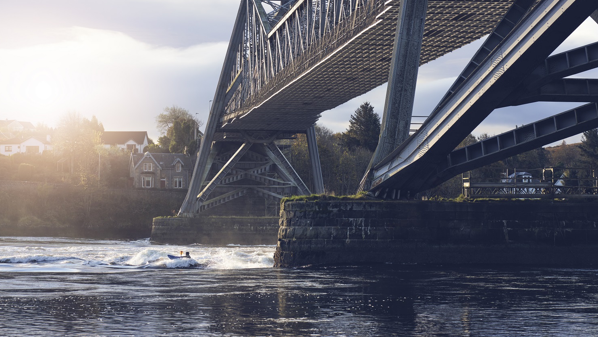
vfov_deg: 13.4
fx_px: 1427
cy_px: 160
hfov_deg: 23.7
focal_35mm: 90
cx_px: 297
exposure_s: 1/800
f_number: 6.3
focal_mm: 85
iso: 400
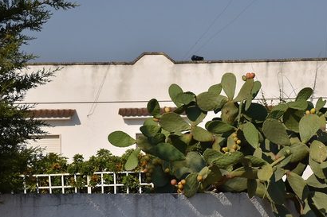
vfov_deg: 9.5
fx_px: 1316
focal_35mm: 145
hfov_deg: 14.1
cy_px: 127
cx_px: 237
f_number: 9
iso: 640
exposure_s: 1/4000
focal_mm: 66
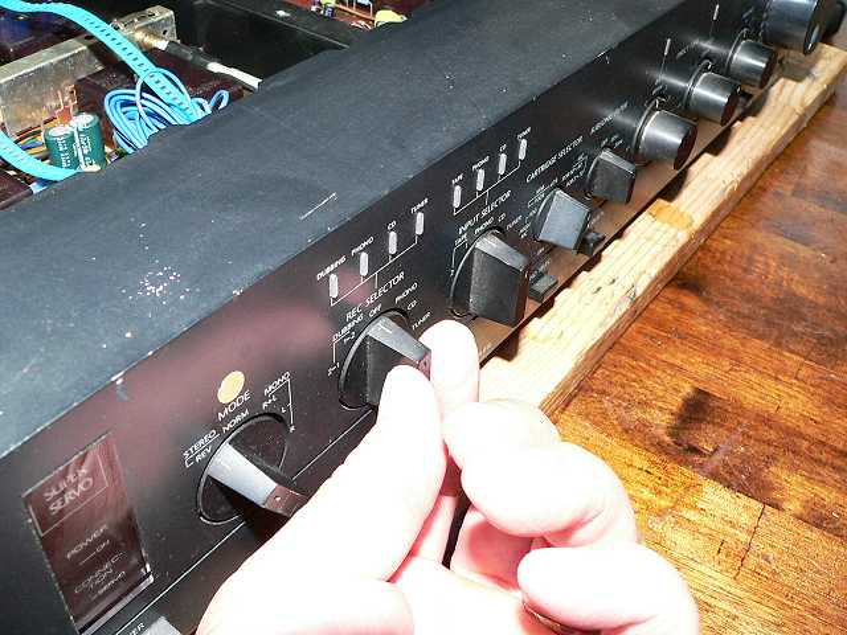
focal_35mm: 36
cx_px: 424
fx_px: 881
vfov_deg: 39.7
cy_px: 318
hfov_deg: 51.4
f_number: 4
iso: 400
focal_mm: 6
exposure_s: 1/60
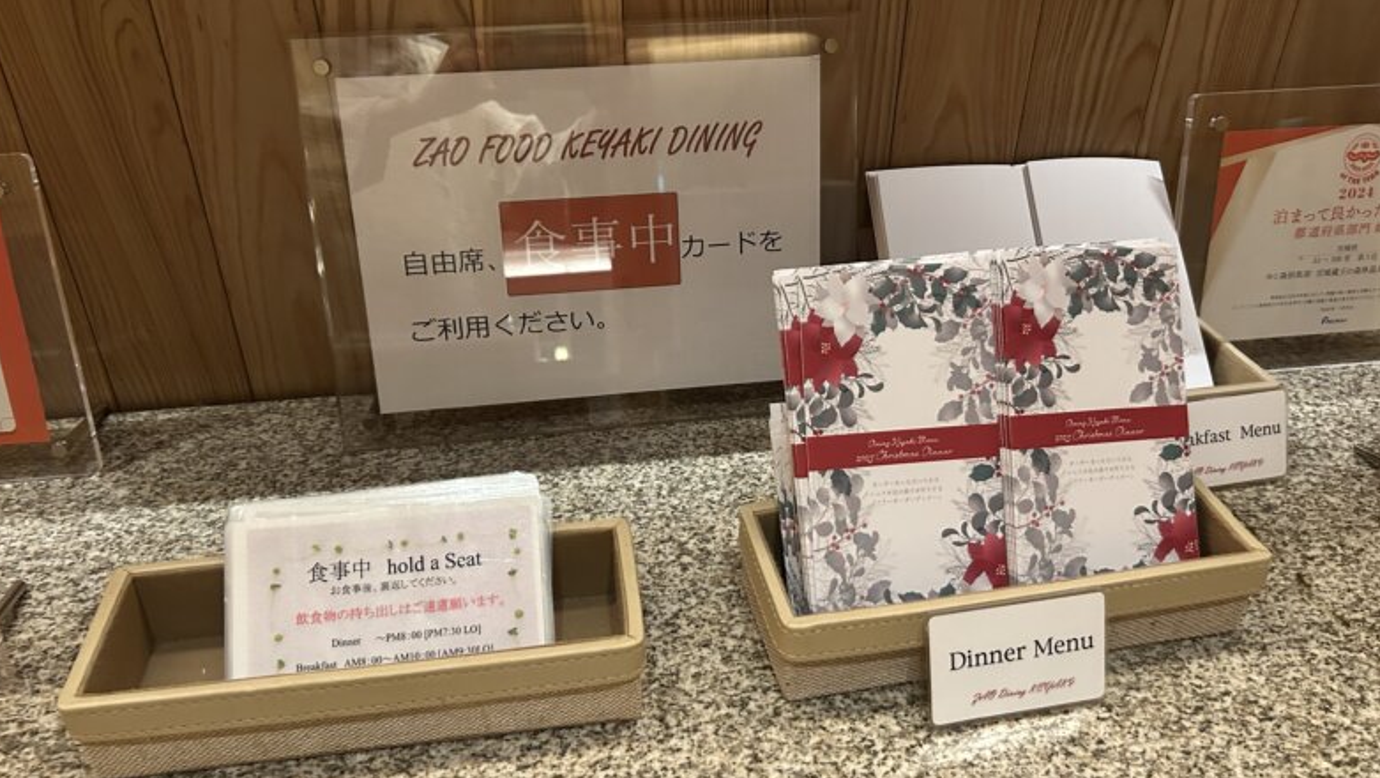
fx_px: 1062
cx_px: 680
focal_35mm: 29
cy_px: 385
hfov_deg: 66.0
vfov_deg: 40.2
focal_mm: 5.7
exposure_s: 1/50
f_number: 1.5
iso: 500
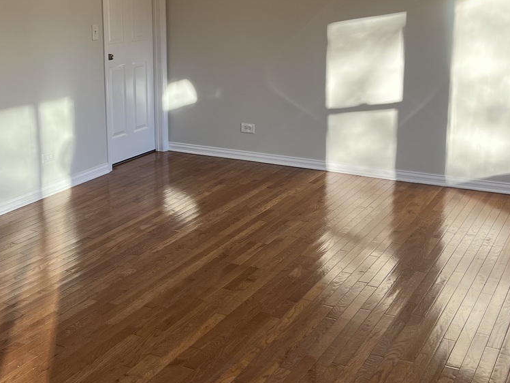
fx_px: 737
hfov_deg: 38.0
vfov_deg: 28.9
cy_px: 132
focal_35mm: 50
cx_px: 197
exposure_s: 1/221
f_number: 1.6
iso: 40
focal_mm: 5.1
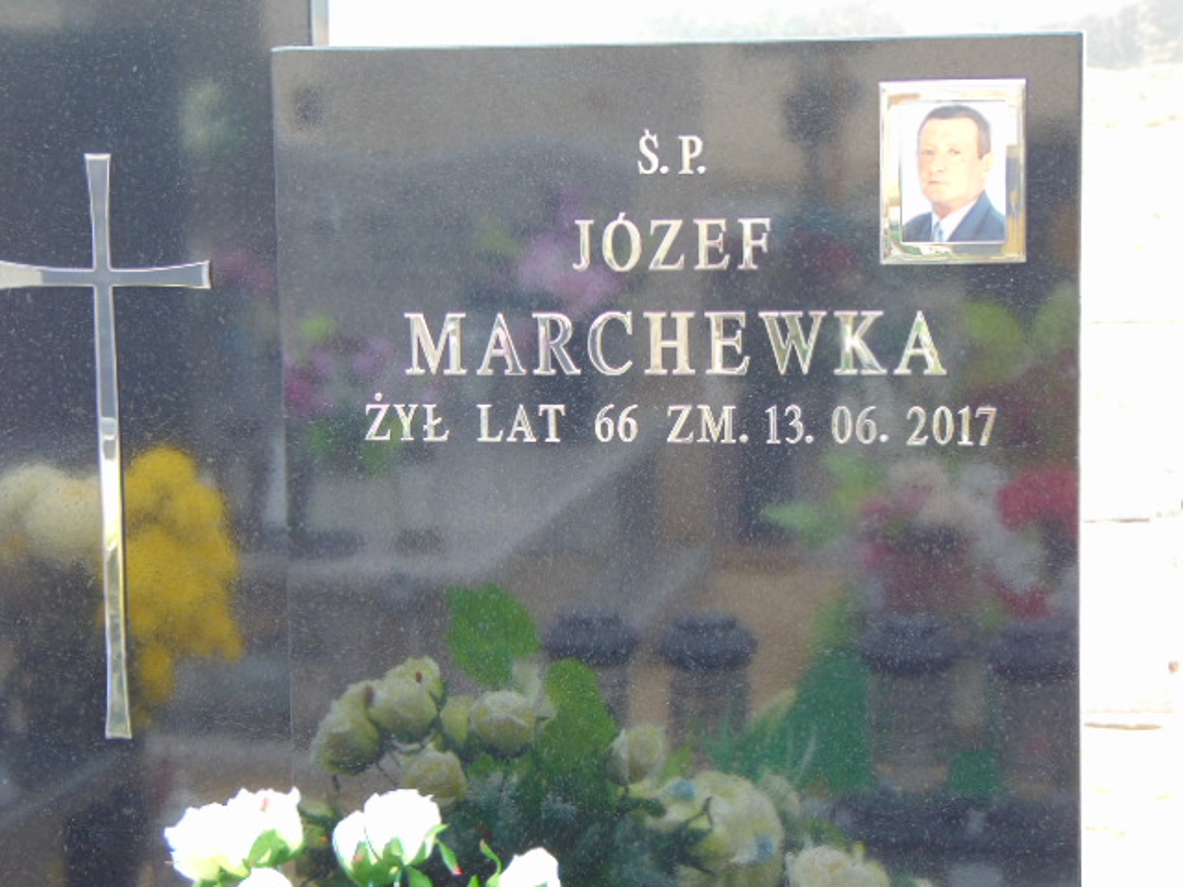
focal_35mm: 108
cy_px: 444
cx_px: 592
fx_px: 3691
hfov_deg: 18.2
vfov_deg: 13.7
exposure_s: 1/50
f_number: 3.9
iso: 80
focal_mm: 19.4
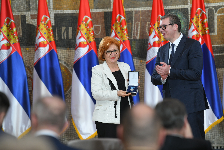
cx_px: 112
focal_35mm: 200
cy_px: 75
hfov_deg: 10.3
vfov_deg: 6.9
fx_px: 1244
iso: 1250
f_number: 4
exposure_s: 1/400
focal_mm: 200
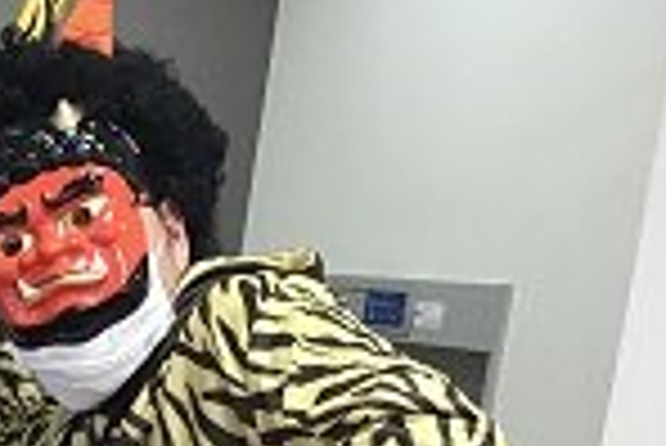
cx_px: -94
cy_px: 615
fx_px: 2018
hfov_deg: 18.0
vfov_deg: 12.1
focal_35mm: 109
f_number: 2.4
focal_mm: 3.3
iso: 32
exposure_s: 1/30
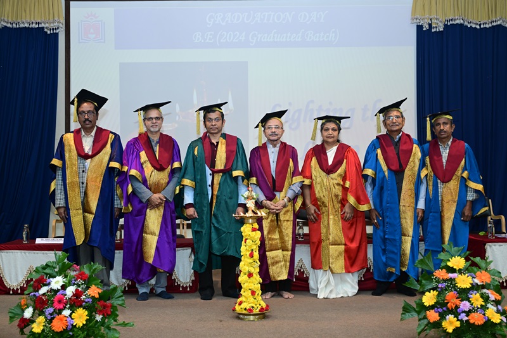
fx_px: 619
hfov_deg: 44.5
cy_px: 169
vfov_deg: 30.5
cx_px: 254
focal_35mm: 44
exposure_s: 1/125
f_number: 4.5
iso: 1600
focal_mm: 44
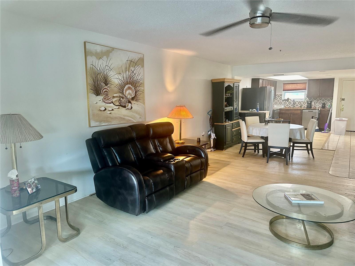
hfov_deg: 71.6
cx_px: 178
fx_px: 246
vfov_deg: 56.8
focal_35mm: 24
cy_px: 133
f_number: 1.78
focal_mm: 6.86
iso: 400
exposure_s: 1/60
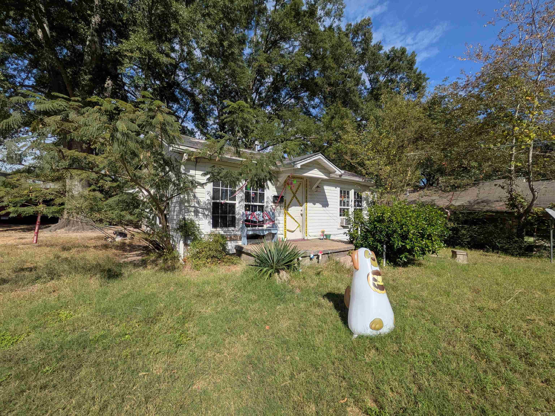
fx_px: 224
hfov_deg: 102.1
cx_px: 278
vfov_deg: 85.7
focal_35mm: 14
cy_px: 208
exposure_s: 1/3012
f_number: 2.2
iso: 52
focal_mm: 1.85
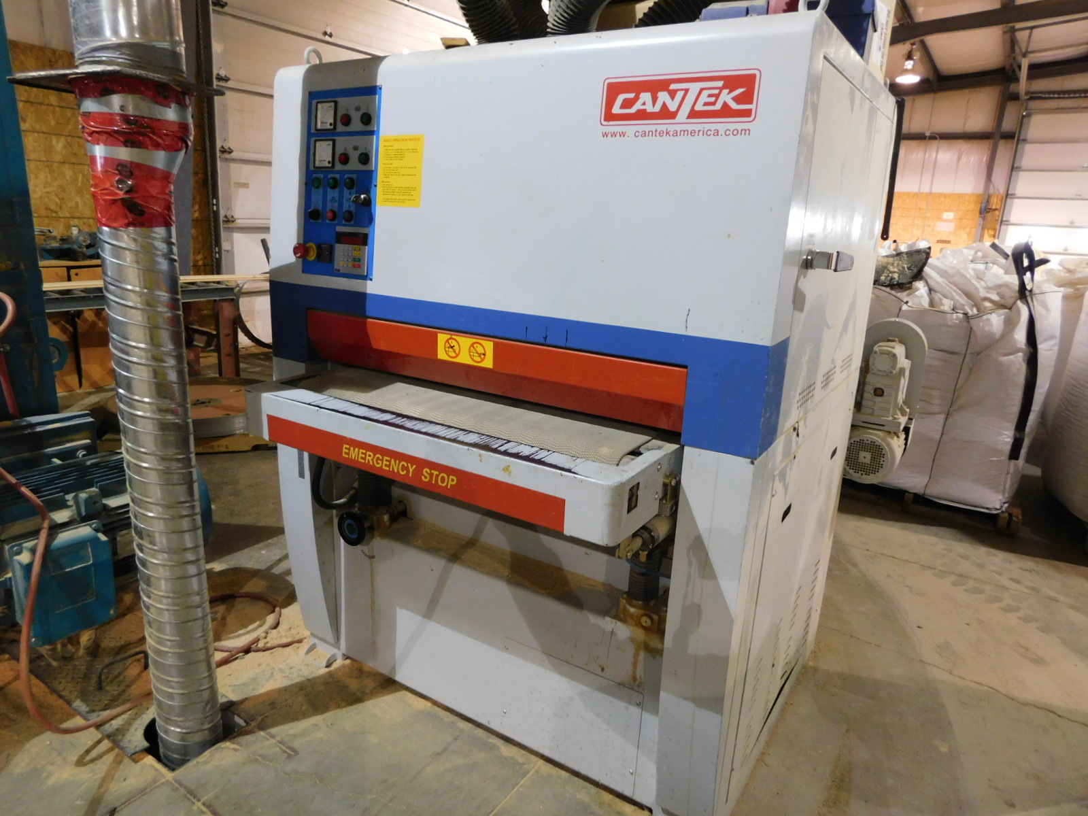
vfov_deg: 58.9
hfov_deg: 73.9
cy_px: 408
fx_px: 723
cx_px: 544
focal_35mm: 23
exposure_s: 1/13
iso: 400
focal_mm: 4
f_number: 3
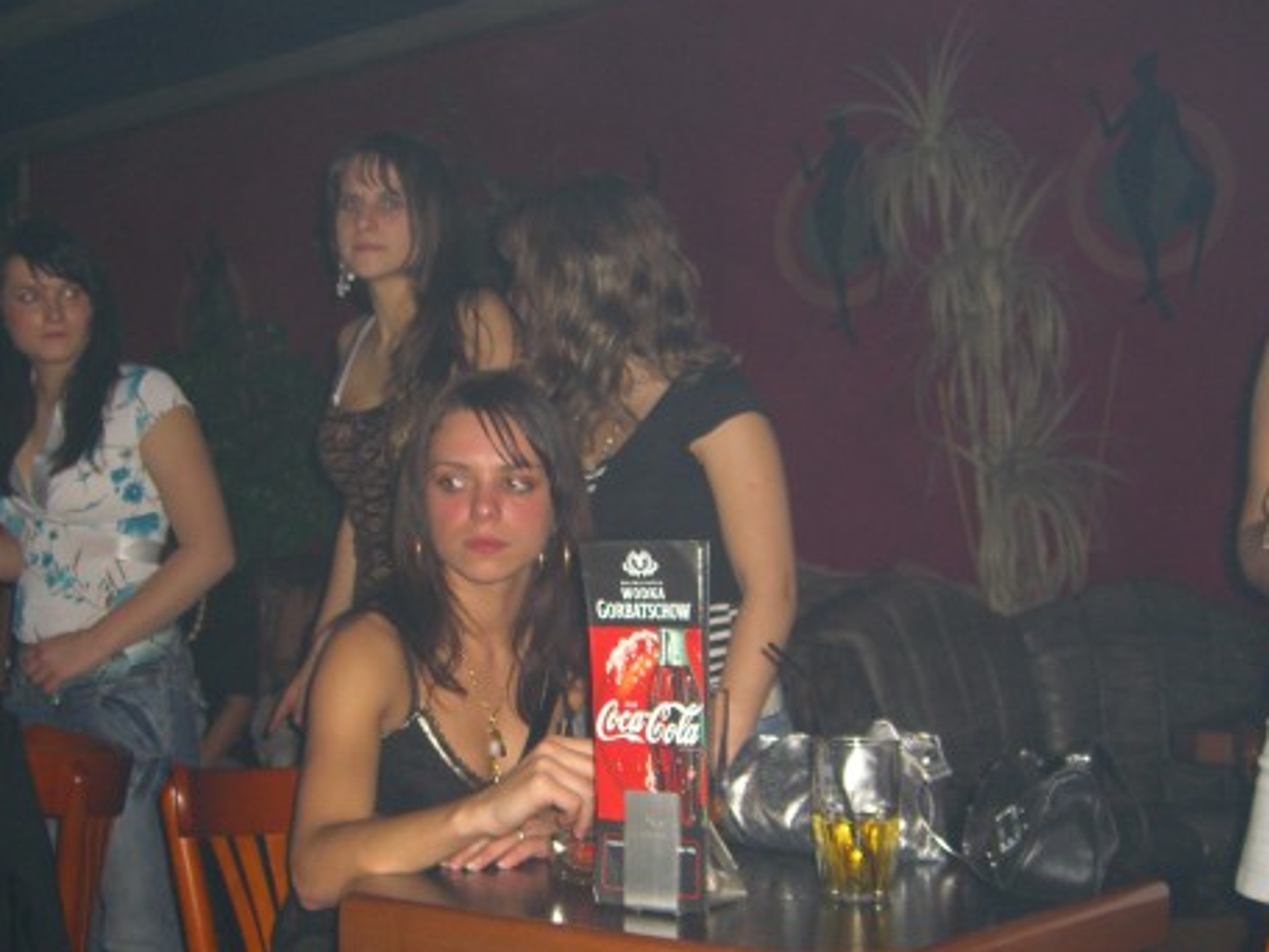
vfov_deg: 29.0
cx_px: 568
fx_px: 1833
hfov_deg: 38.1
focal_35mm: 50
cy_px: 601
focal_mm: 7.9
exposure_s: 1/60
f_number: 2.8
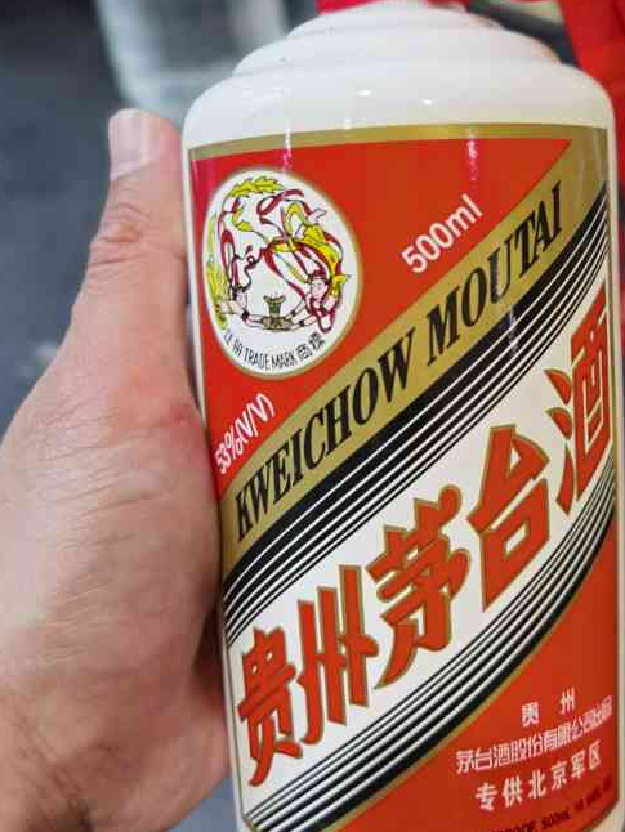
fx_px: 938
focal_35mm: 39
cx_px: 425
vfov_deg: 47.8
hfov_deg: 36.4
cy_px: 369
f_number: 4
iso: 125
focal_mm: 6.71
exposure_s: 1/33.3
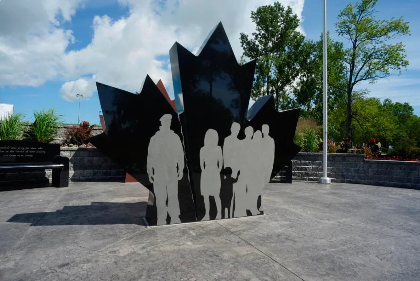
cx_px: 210
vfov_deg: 24.6
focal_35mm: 55
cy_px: 140
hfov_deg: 36.2
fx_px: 642
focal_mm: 55
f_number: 11
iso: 100
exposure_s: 1/200
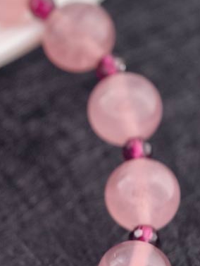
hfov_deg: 5.7
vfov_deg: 7.6
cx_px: -82
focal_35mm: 260
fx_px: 1997
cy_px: 145
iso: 125
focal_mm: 22.48
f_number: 2.67
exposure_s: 1/160
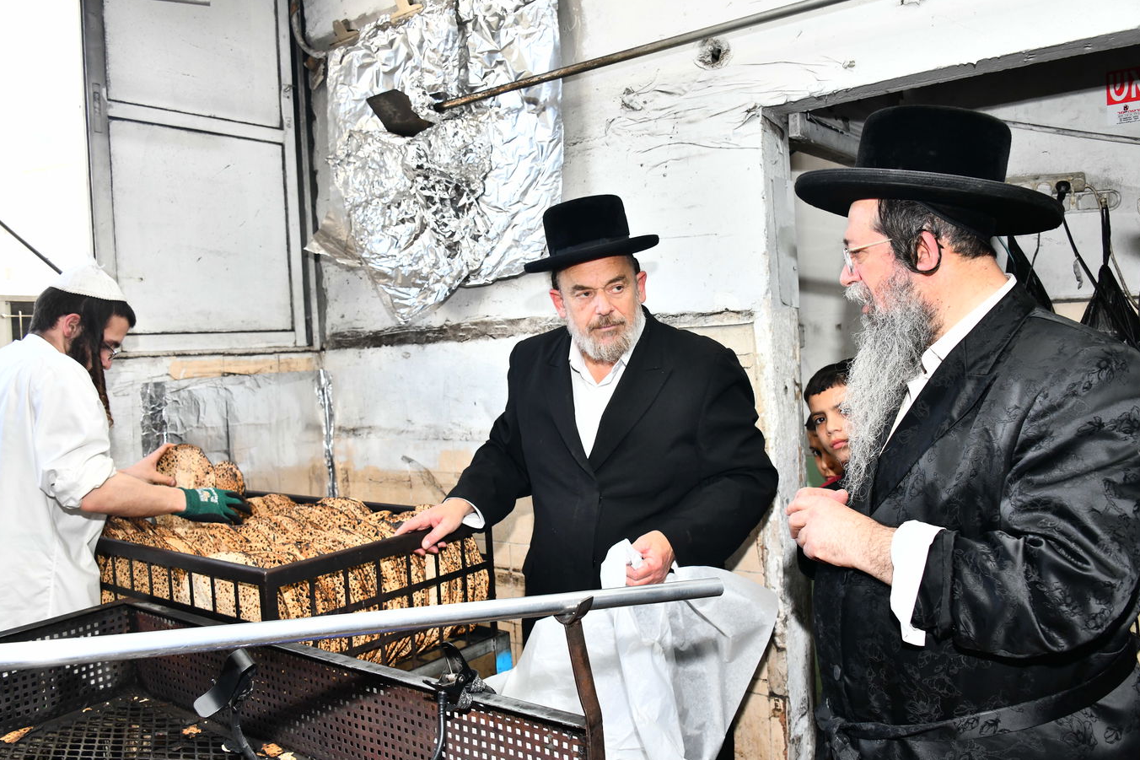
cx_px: 555
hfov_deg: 63.7
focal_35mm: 29
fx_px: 918
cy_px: 375
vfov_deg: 45.0
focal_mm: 28
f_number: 5.6
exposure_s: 1/200
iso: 1000
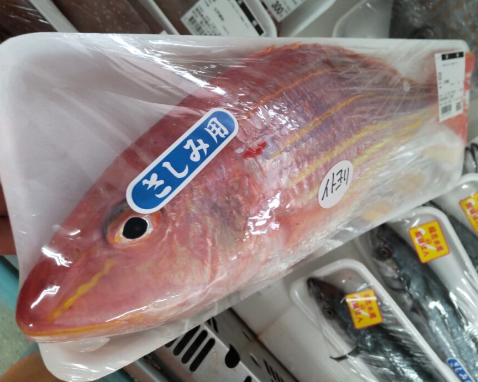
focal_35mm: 26
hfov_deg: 65.9
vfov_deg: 54.9
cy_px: 193
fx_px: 368
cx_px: 262
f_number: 2
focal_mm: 3.43
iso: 206
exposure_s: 1/50
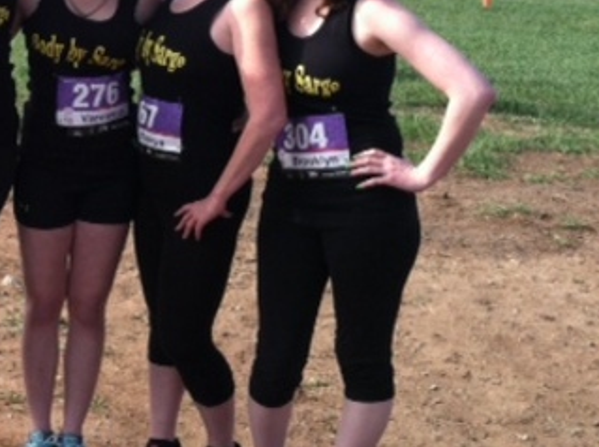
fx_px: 1364
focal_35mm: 79
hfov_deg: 23.8
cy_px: 53
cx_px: 11
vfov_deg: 18.3
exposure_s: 1/448
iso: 80
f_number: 2.8
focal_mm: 3.85
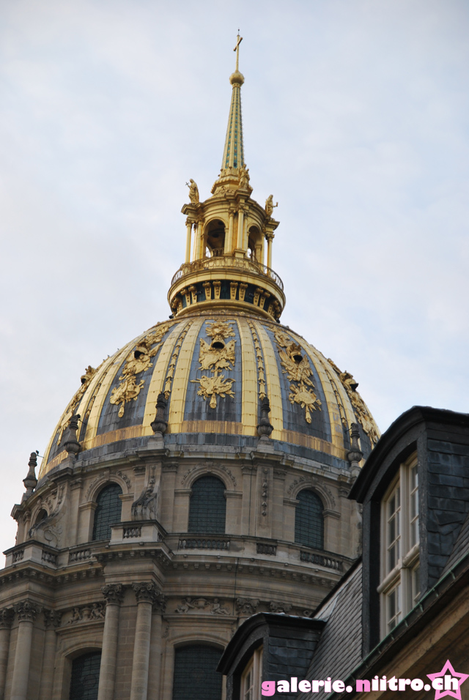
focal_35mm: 93
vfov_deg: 21.9
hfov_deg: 14.7
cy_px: 350
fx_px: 1812
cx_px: 234
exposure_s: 1/200
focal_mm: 62
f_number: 4.5
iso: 200
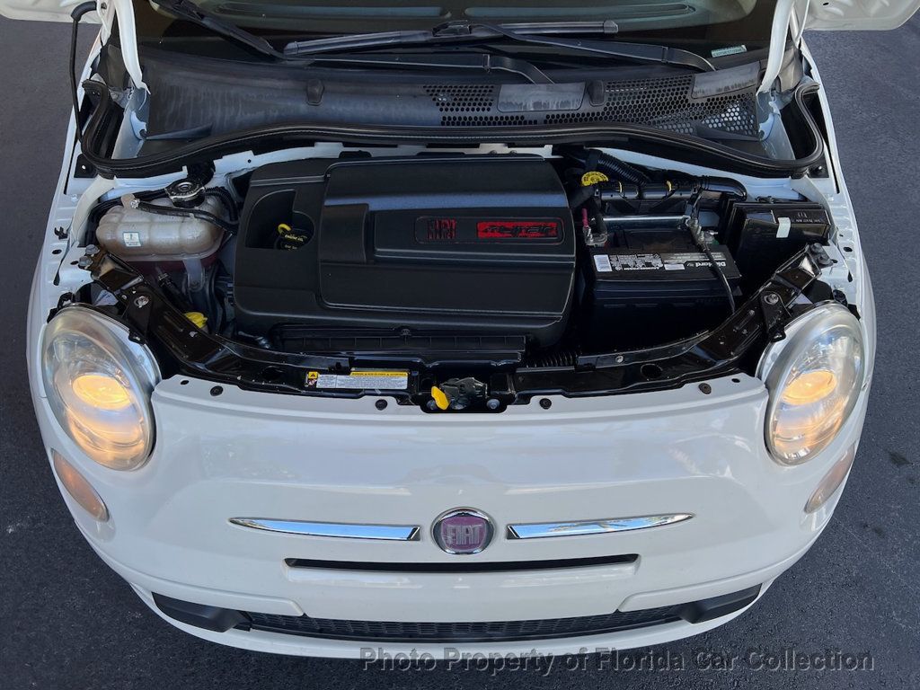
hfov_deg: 67.3
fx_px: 691
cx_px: 460
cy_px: 345
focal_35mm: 26
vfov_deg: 53.1
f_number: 1.5
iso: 50
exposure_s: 1/523
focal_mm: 5.7
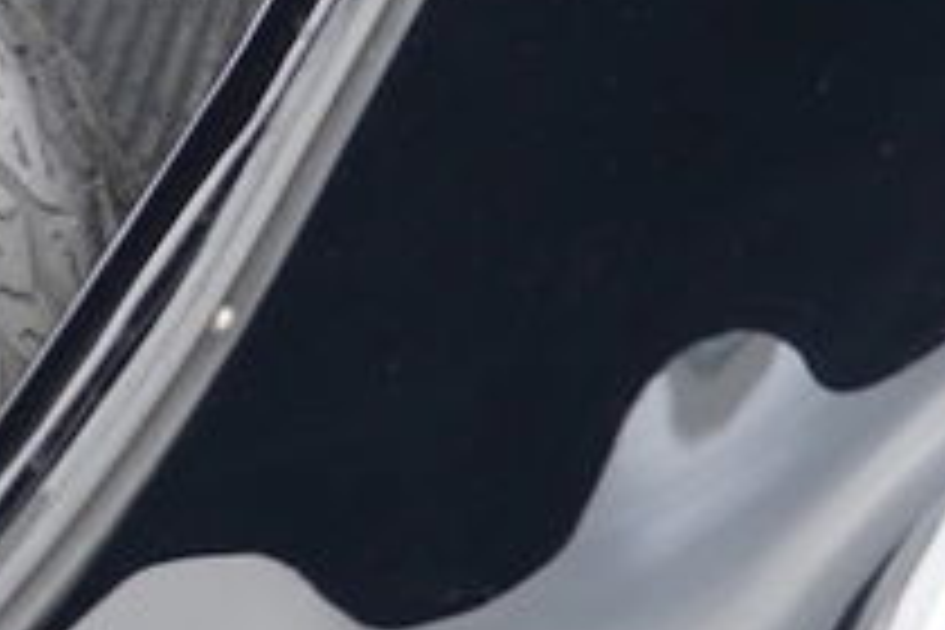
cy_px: -475
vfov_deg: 5.4
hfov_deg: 8.0
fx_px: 6536
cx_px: -788
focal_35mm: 249
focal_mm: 51
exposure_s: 1/60
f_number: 4
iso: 320
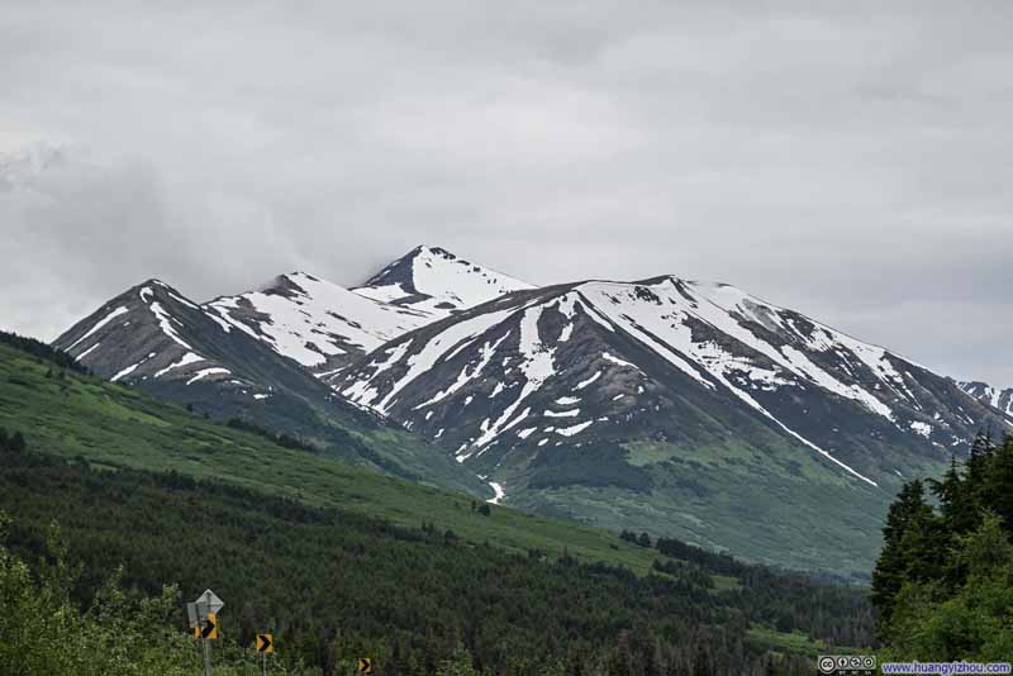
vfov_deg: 13.6
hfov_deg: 20.2
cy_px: 338
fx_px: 2843
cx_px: 506
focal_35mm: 101
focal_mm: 101
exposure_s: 1/640
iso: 100
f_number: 5
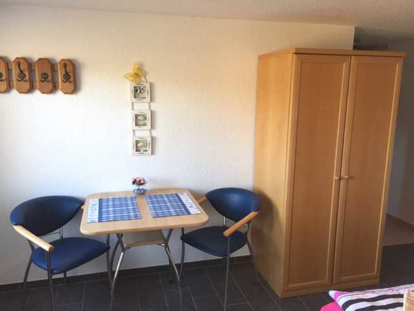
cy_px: 156
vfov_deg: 48.2
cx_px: 207
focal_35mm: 29
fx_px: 347
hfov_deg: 61.7
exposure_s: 1/30
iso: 40
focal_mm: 4.15
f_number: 2.2
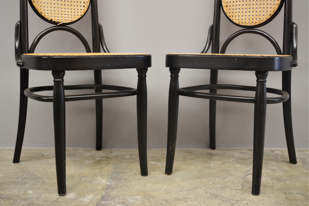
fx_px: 360
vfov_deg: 31.9
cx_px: 154
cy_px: 103
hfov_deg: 46.4
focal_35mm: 42
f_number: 4
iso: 800
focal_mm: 28.13
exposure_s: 1/60
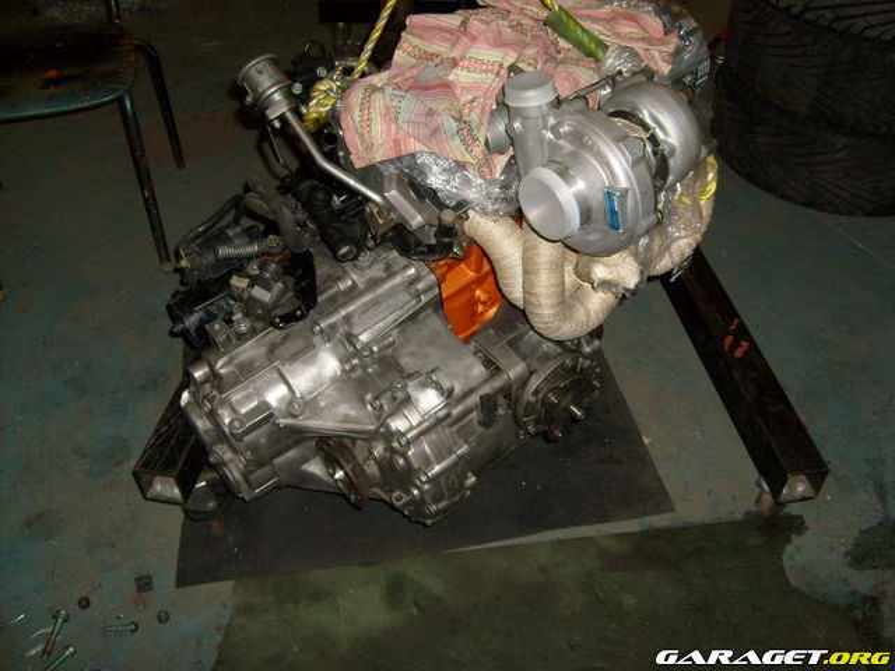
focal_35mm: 35
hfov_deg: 52.6
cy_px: 336
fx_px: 905
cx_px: 448
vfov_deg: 40.7
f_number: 2.8
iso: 100
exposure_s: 1/45
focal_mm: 5.8
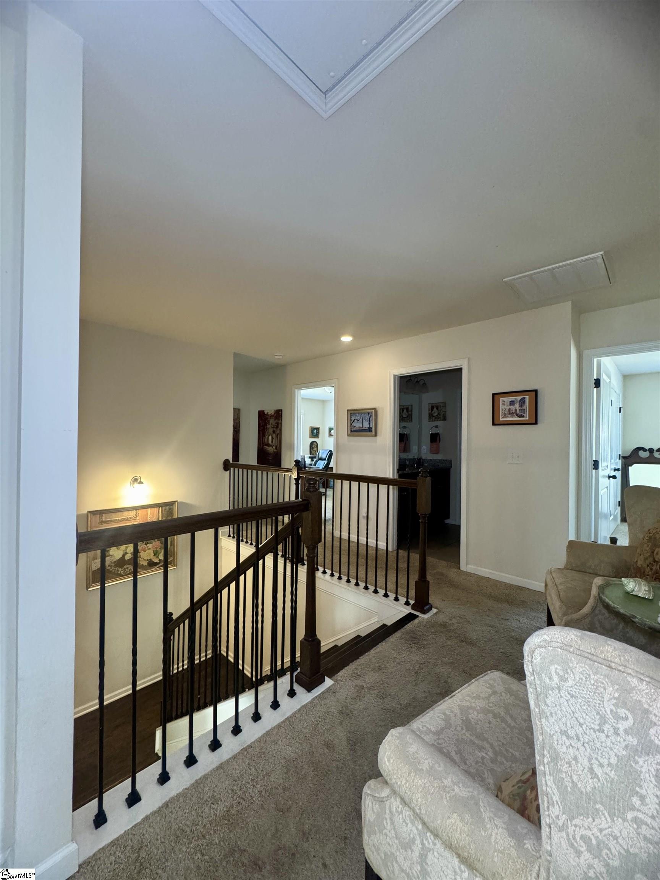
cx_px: 330
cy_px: 440
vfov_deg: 102.1
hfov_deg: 85.7
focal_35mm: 14
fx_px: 356
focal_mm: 2.22
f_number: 2.2
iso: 640
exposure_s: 1/60
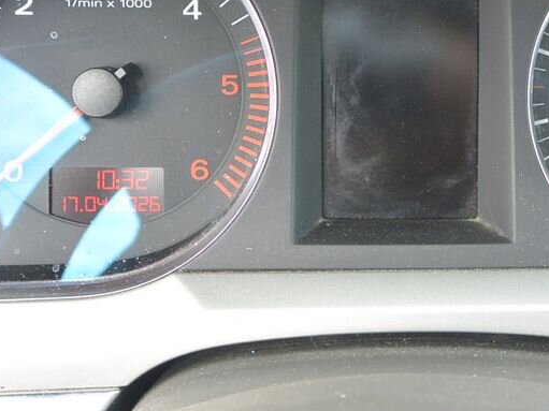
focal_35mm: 52
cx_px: 405
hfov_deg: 36.1
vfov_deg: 27.6
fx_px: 825
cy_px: 99
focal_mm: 10
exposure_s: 1/125
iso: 360
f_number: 3.5
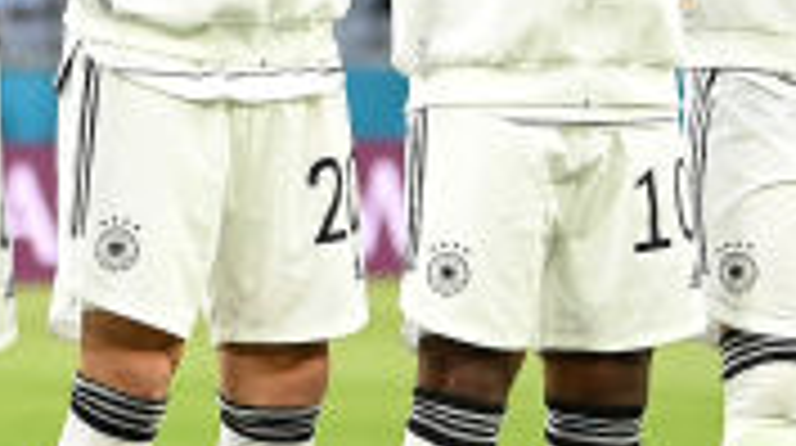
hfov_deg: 3.2
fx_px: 14333
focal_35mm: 680
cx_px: 22
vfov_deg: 1.8
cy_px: 322
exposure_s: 1/2000
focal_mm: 112
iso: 3200
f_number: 2.8
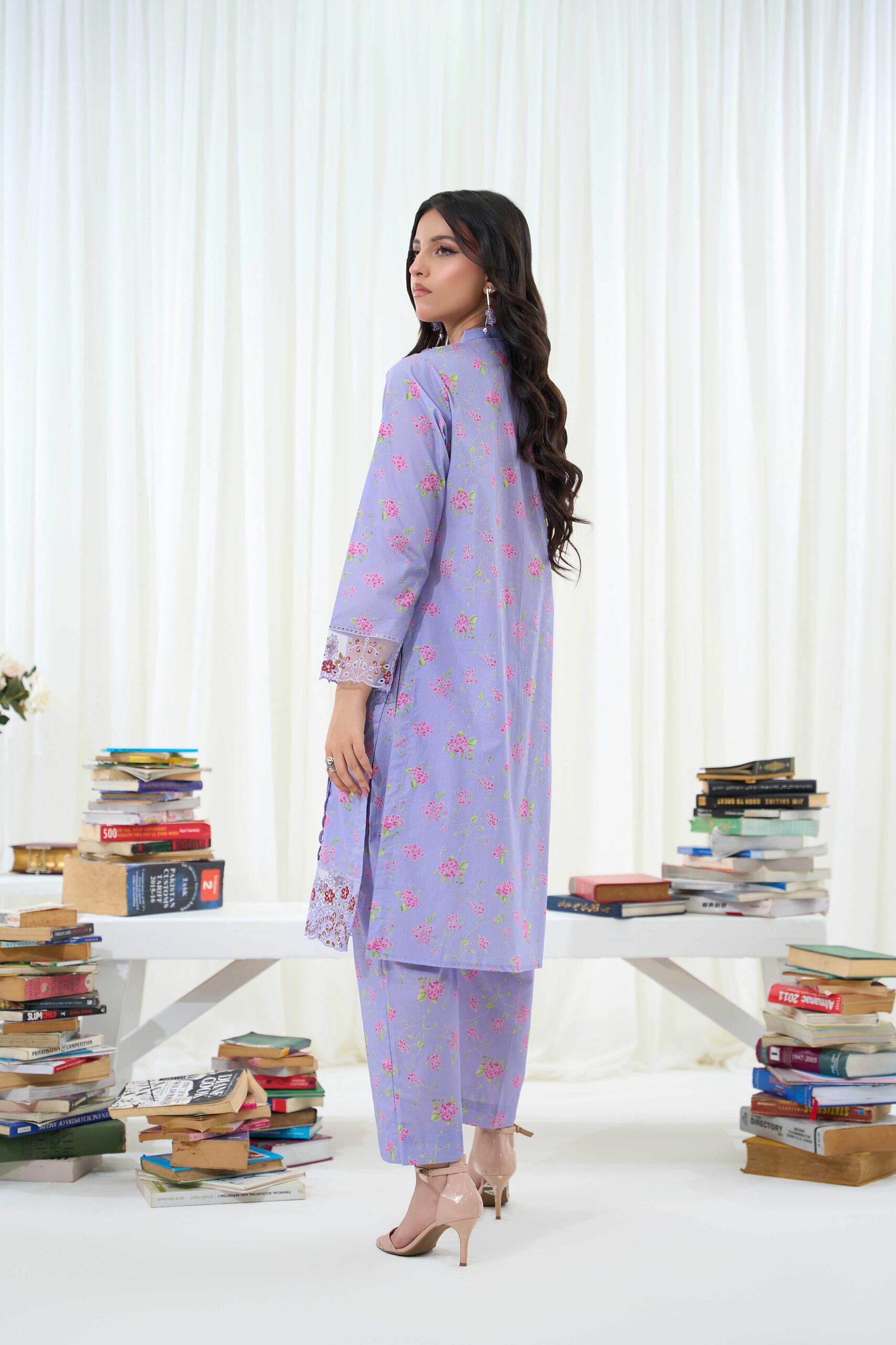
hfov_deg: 22.5
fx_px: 2254
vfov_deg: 33.2
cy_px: 672
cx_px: 448
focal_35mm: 60
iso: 125
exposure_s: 1/125
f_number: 3.2
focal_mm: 60.4
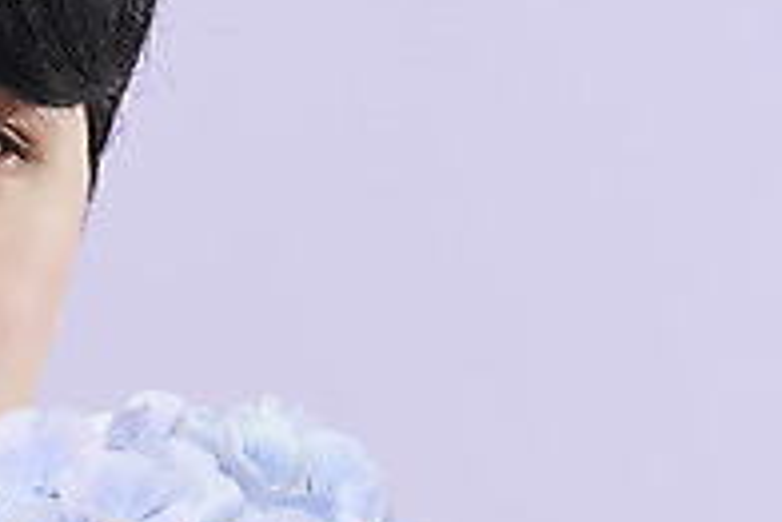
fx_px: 13282
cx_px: -289
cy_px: 391
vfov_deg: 2.3
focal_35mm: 611
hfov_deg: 3.4
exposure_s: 1/125
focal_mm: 200
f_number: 8
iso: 64
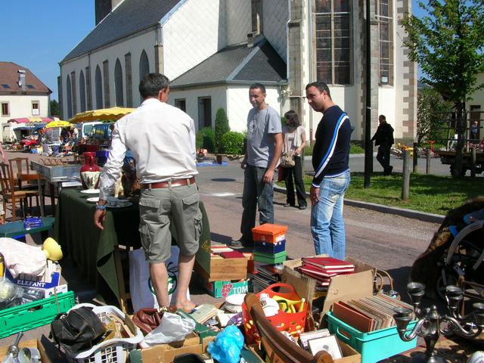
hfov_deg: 52.6
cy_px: 182
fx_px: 489
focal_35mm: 35
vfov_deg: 40.7
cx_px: 242
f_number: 5.6
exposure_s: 1/356
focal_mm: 5.8
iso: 50
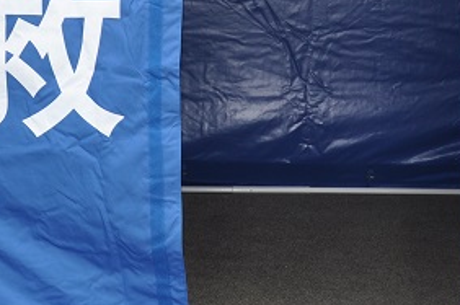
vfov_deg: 8.3
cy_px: -22
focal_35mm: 163
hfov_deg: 12.6
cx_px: 263
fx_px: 2079
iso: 200
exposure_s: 1/200
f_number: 6.3
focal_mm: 34
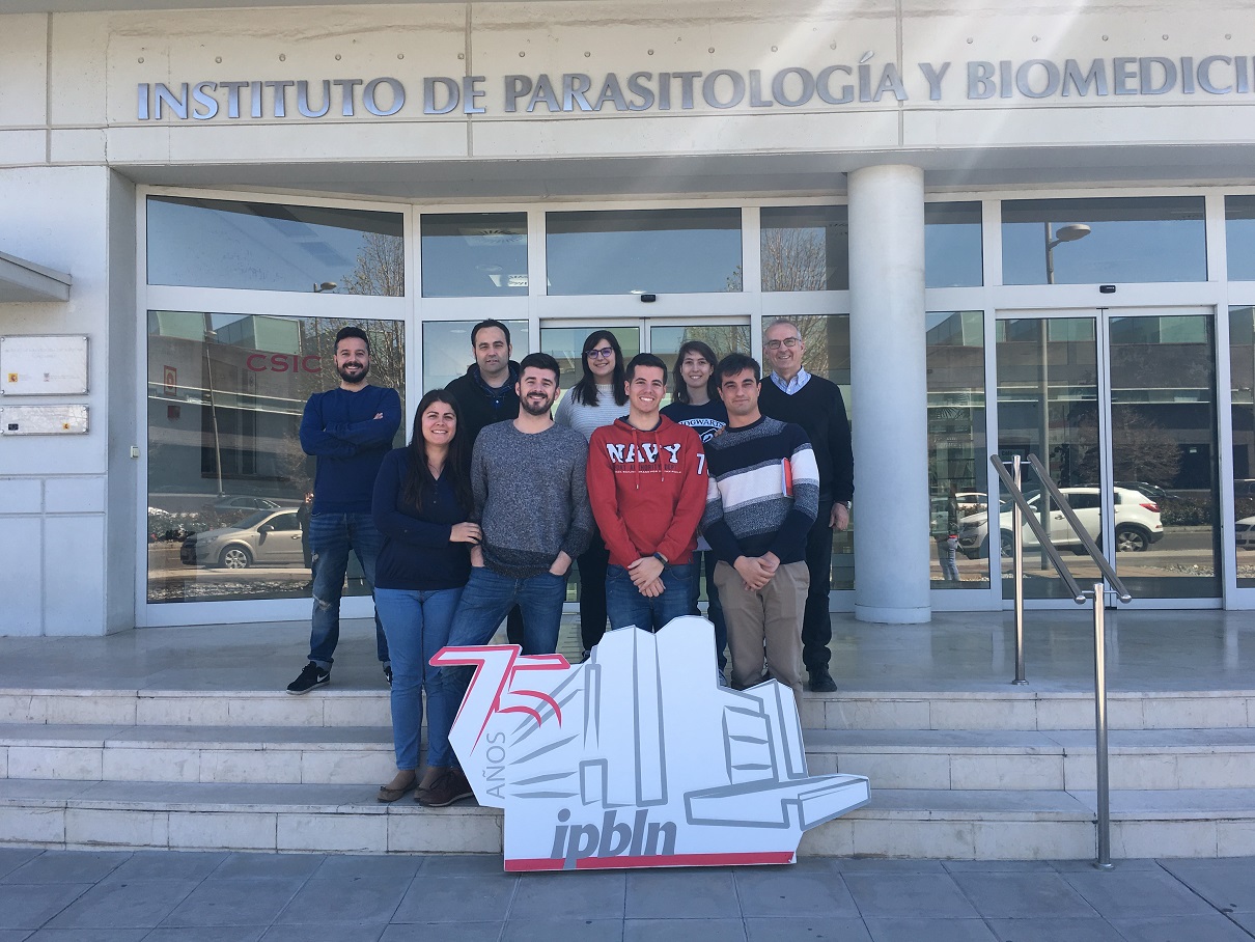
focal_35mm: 29
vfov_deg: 48.2
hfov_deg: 61.6
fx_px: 1052
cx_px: 628
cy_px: 471
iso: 25
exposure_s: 1/458
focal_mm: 4.15
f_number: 2.2
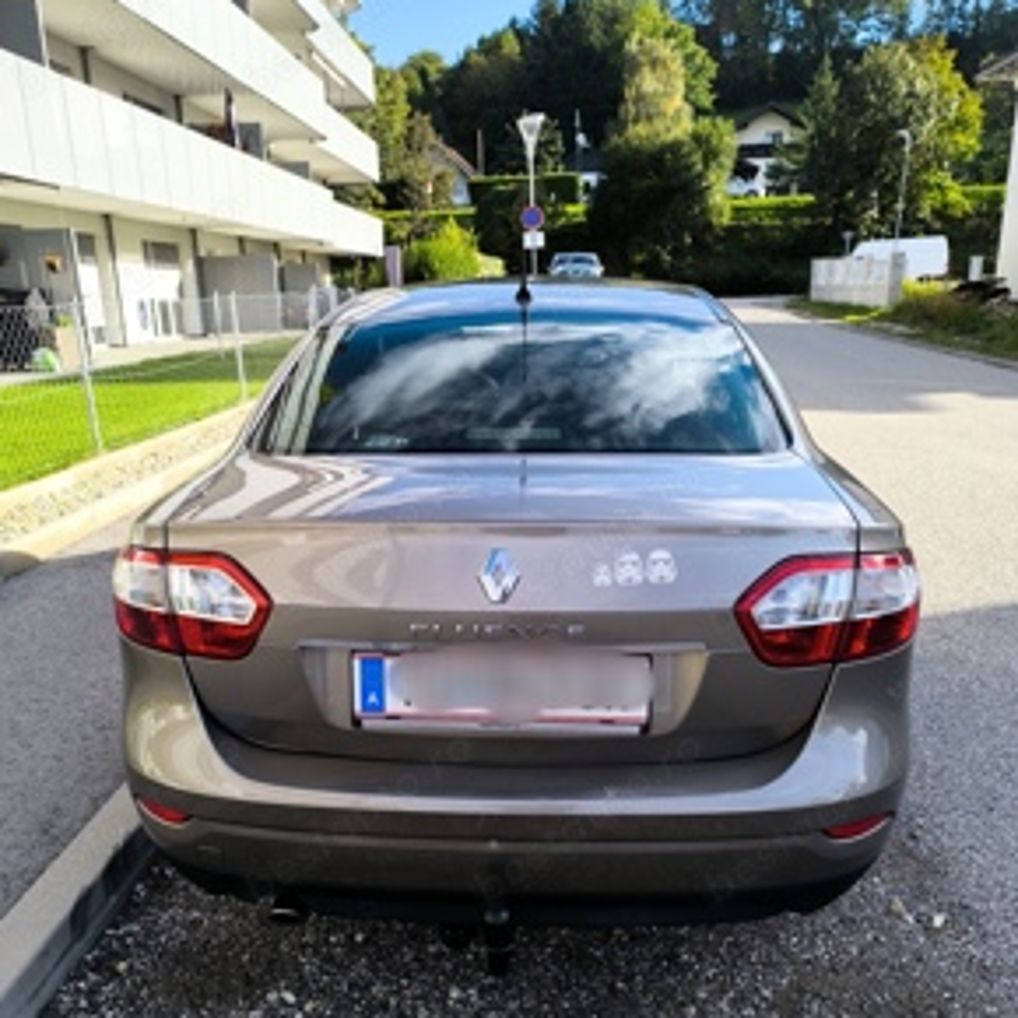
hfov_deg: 57.3
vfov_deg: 56.9
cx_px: 495
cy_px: 611
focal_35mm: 28
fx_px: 932
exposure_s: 1/432
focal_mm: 6.14
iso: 50
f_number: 1.65
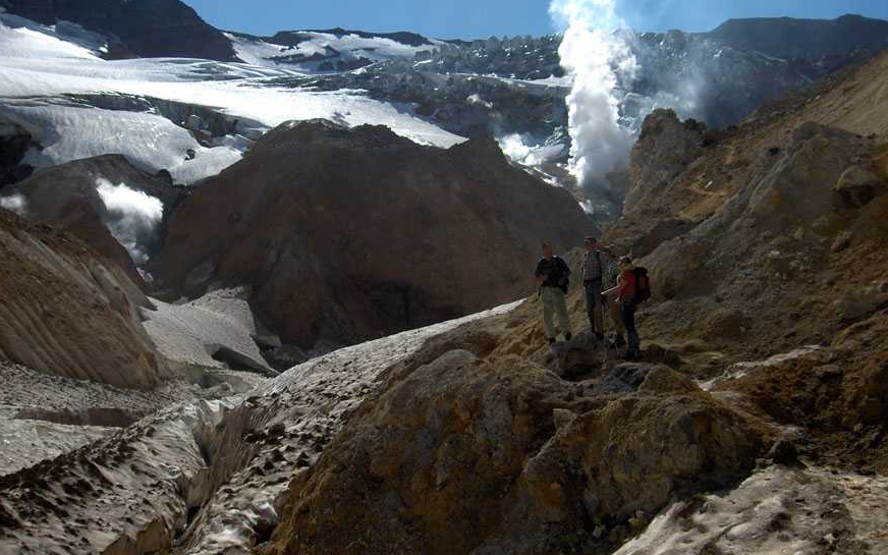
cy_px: 234
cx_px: 440
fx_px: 1016
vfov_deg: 30.5
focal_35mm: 42
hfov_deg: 47.2
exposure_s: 1/847
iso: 100
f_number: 4.8
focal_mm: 8
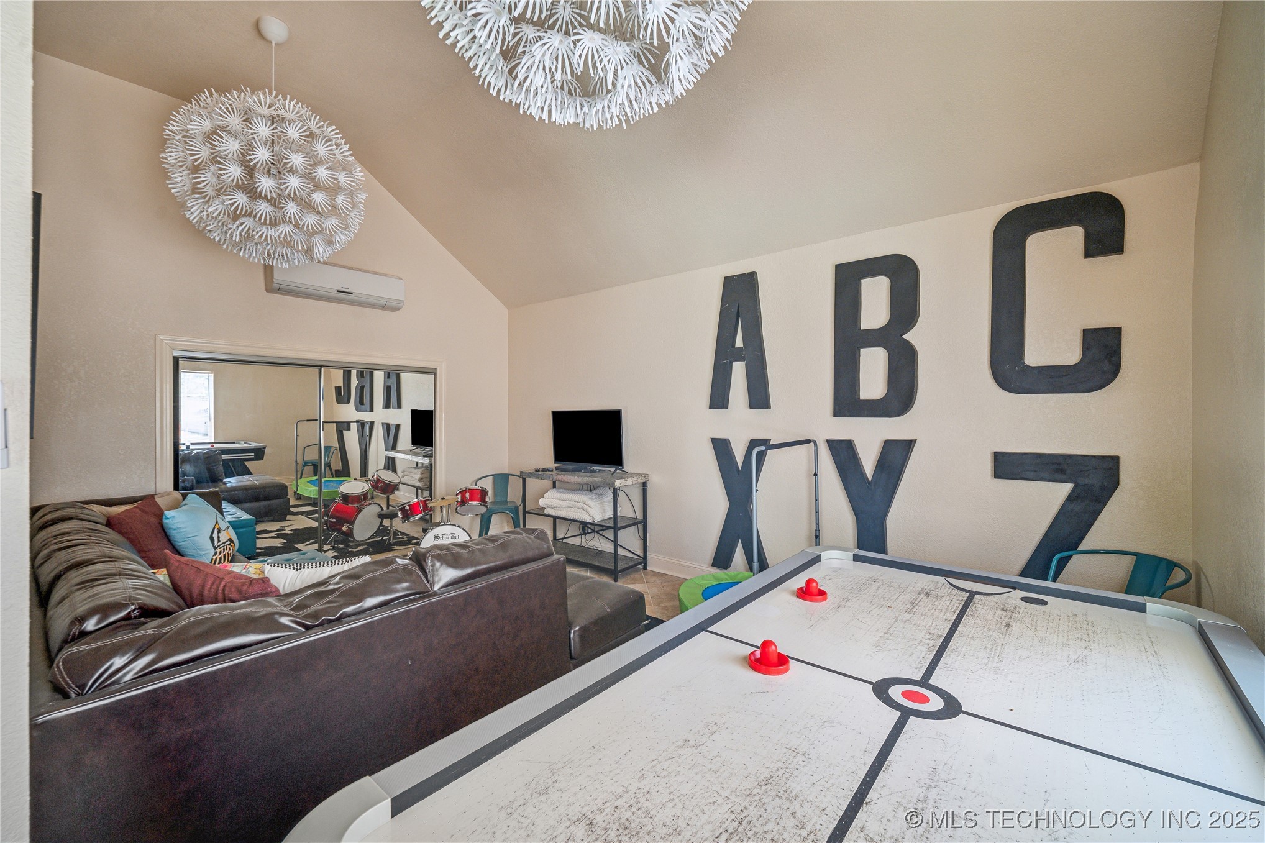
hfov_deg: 104.3
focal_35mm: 14
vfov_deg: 81.2
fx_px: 492
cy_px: 422
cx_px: 632
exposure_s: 1/13
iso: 640
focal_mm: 14
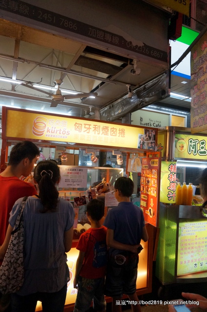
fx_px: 208
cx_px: 104
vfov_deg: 73.8
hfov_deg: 53.0
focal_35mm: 24
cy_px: 156
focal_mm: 16
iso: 800
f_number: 4
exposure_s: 1/160
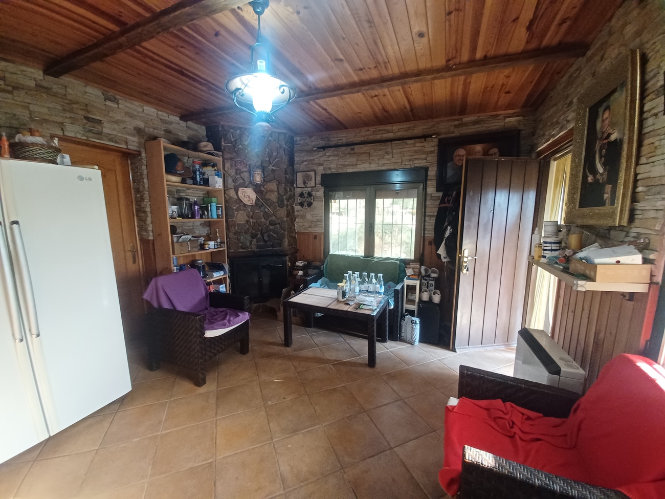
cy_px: 250
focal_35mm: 13
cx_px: 332
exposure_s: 1/30
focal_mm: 1.42
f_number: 2.2
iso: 160
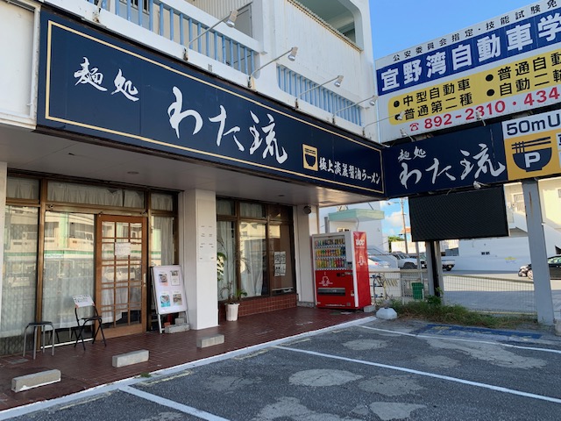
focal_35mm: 26
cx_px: 280
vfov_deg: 53.1
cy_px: 210
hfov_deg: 67.3
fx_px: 421
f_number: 1.8
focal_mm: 4.25
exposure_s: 1/351
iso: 25
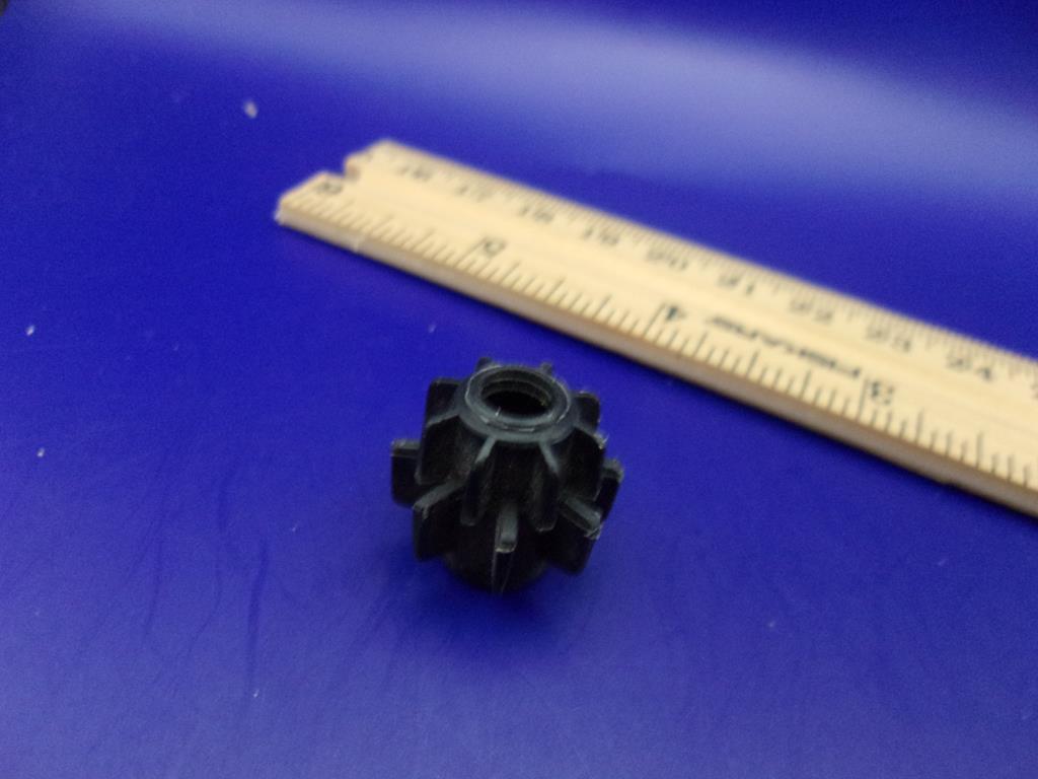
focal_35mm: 27
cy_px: 390
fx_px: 810
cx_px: 519
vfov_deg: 51.4
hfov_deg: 65.3
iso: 413
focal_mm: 4.9
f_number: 3
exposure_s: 1/17
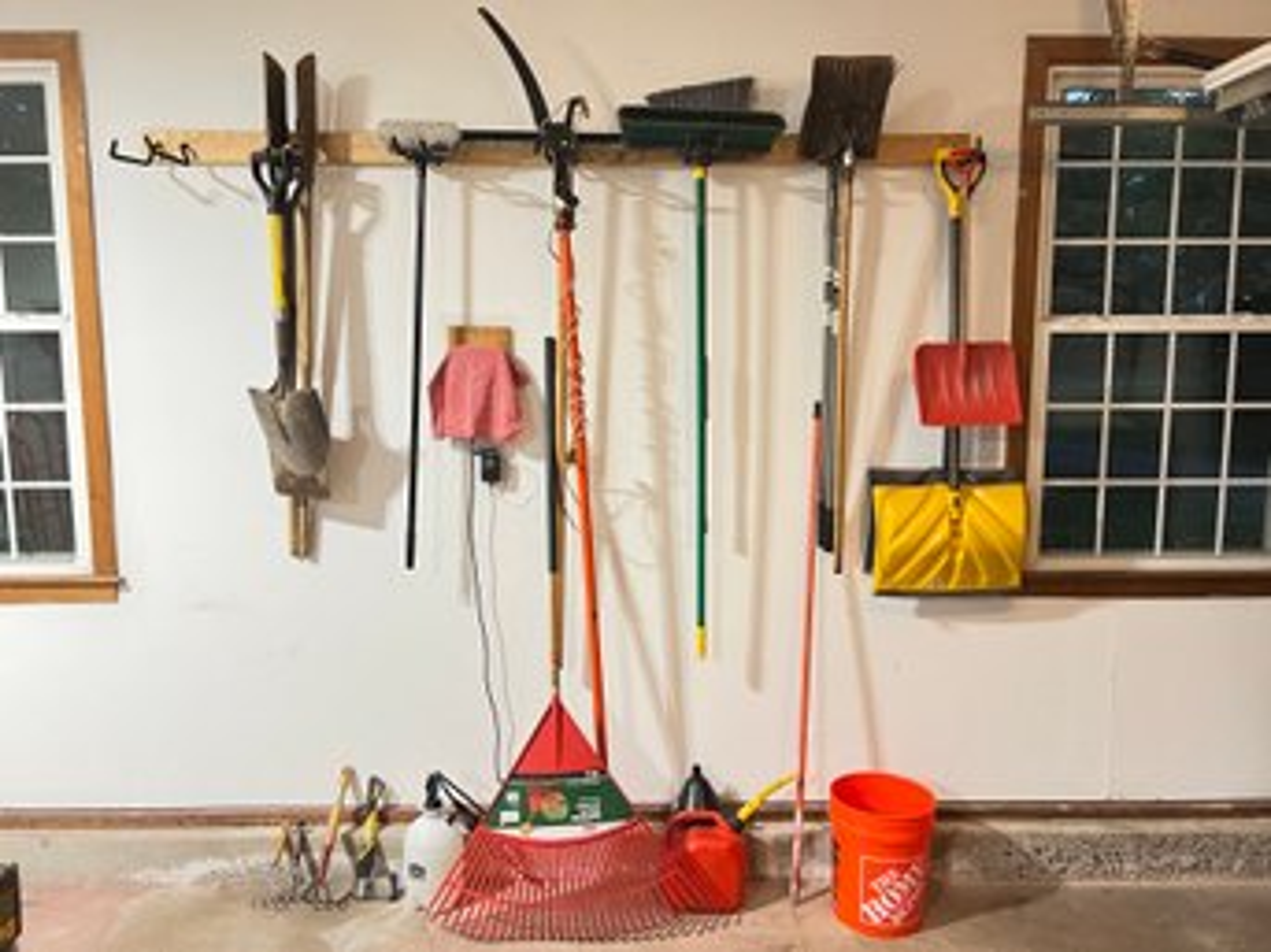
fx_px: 954
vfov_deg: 53.0
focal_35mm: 26
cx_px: 636
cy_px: 476
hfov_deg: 67.3
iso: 200
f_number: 1.5
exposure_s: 1/60
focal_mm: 5.7
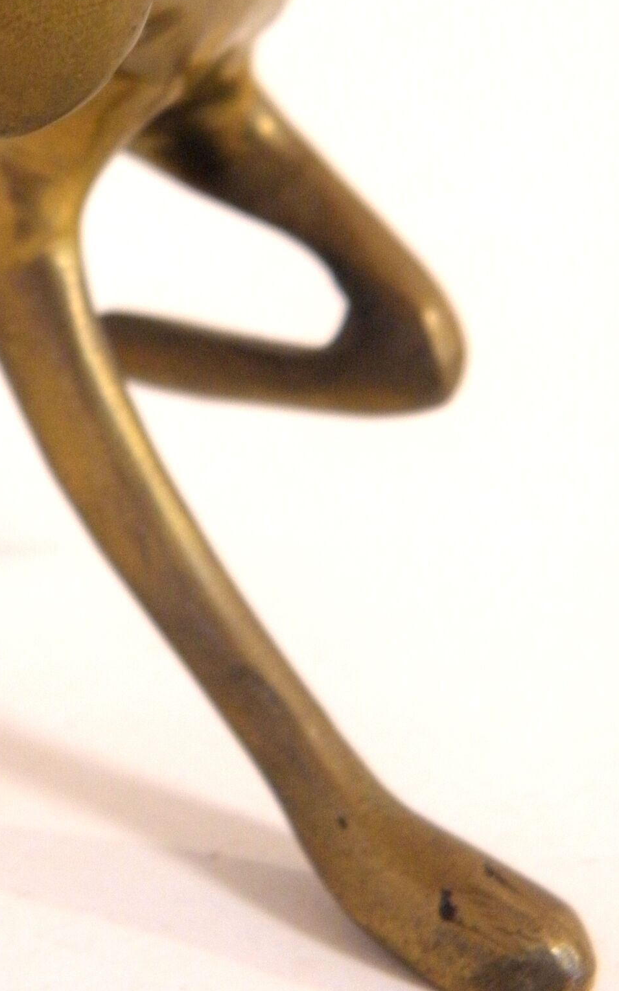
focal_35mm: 142
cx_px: 13
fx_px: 3835
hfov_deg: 9.2
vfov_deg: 14.7
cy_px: 245
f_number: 4.4
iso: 200
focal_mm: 14.3
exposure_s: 1/30
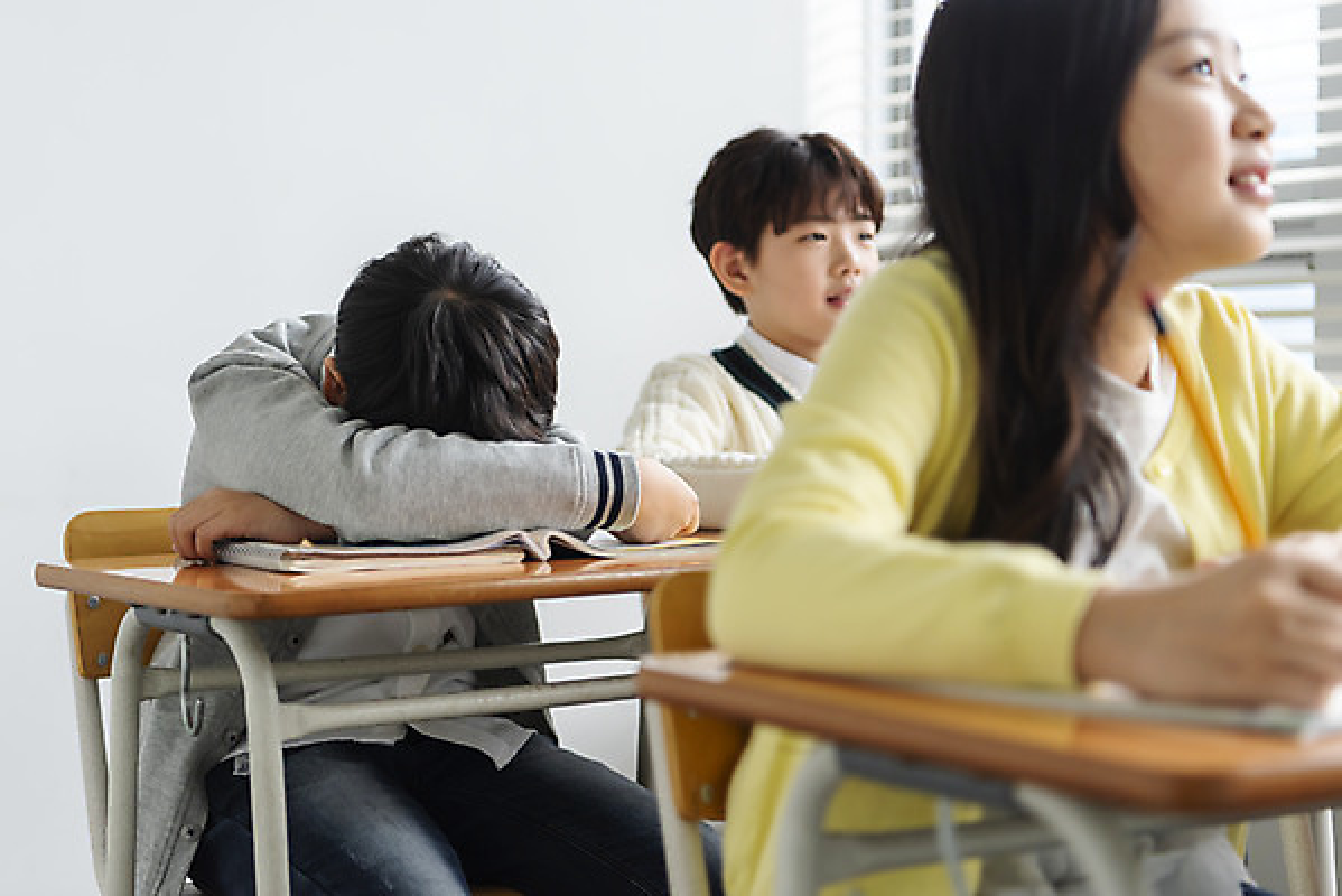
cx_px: 671
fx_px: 2088
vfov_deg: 24.2
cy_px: 448
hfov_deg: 35.6
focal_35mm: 56
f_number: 2.8
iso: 640
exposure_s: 1/160
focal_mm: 56
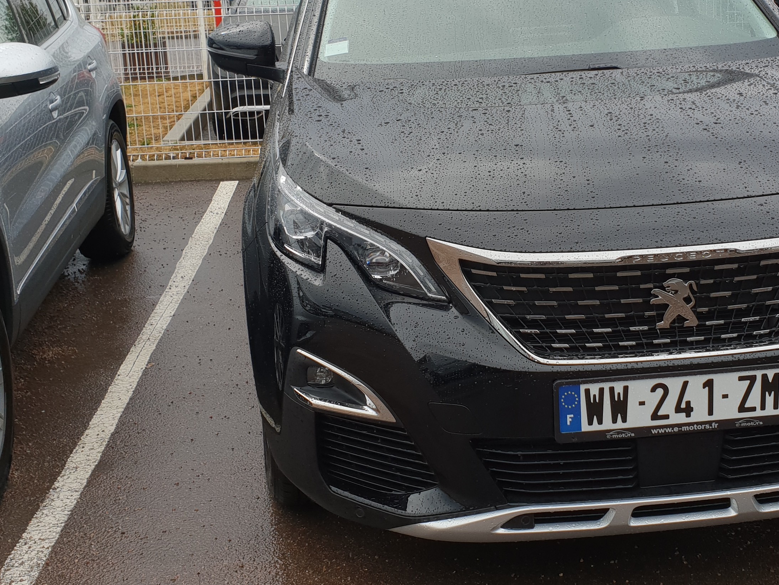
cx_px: 513
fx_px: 1080
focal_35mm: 48
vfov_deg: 30.2
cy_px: 228
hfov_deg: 39.2
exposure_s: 1/734
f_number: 2.4
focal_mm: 4.3
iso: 50
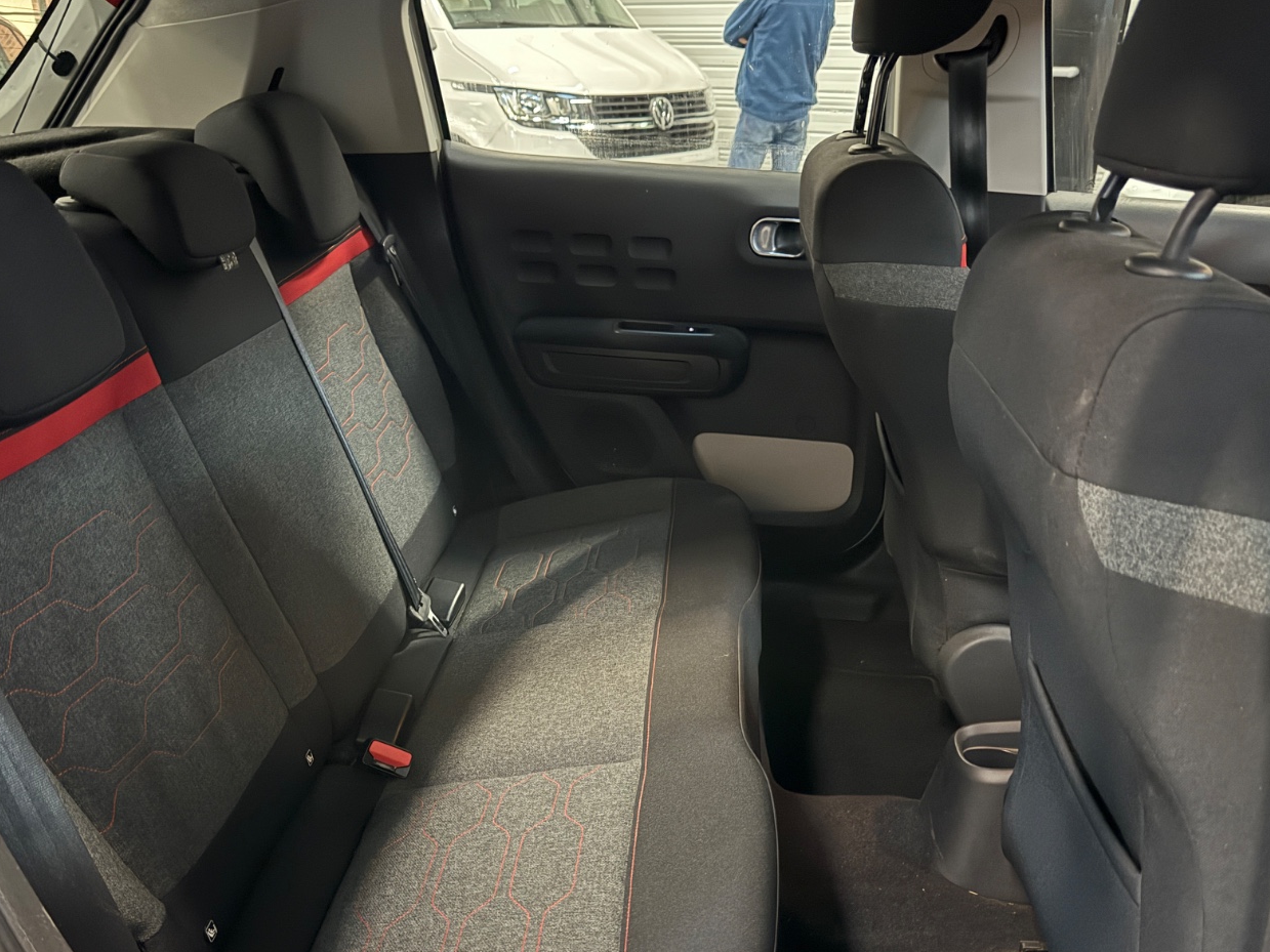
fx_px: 1137
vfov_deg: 45.0
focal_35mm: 31
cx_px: 522
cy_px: 609
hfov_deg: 58.0
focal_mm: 6.76
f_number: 1.78
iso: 1600
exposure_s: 1/20
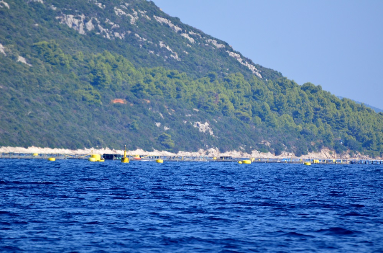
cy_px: 126
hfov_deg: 4.6
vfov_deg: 3.0
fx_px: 4776
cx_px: 192
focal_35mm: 450
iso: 400
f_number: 5.6
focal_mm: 300
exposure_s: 1/1250
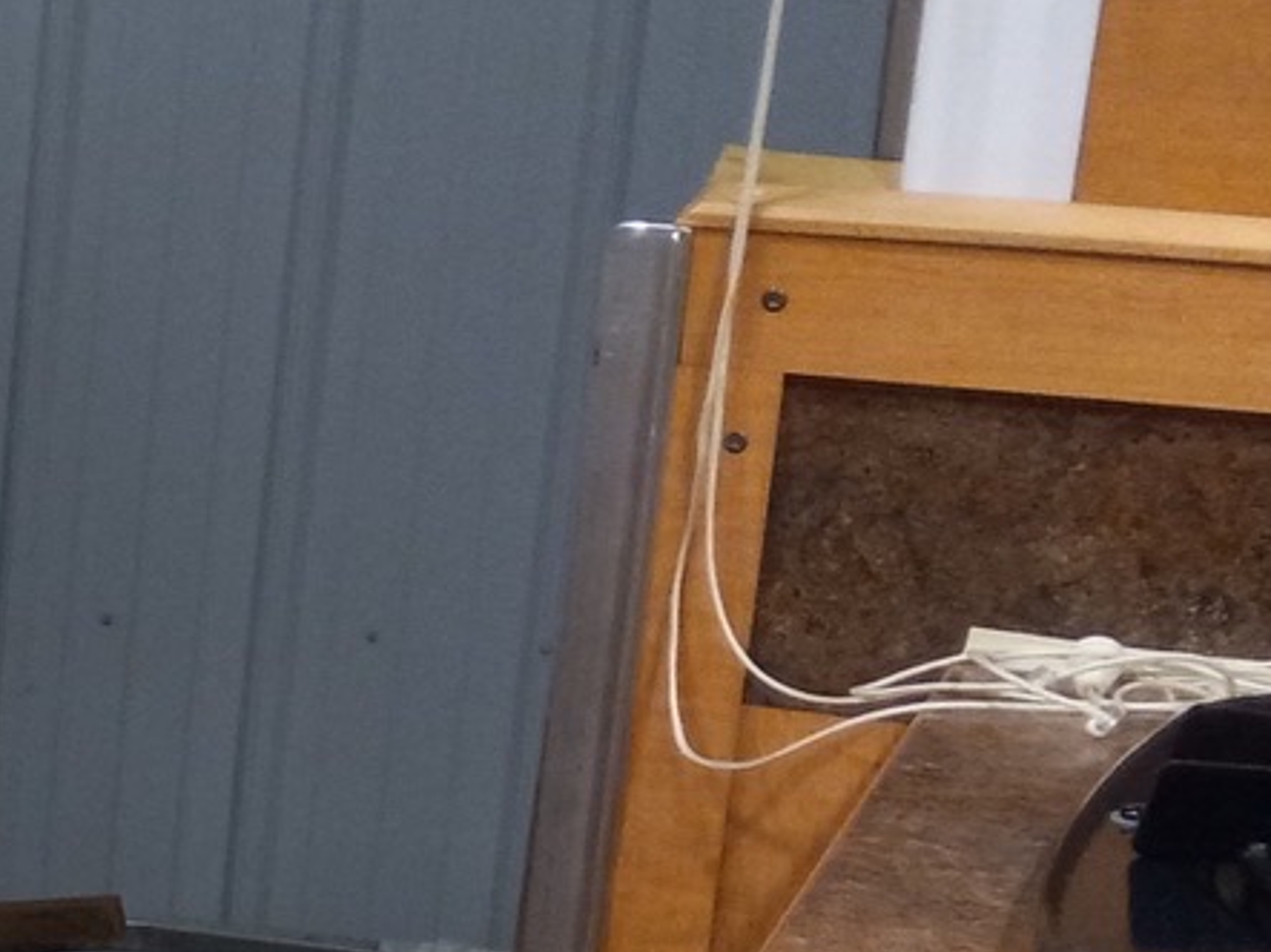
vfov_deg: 11.7
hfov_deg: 13.5
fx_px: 4588
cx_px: -1249
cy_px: 1031
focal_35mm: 125
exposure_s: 1/40
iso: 250
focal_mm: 3.94
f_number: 1.8
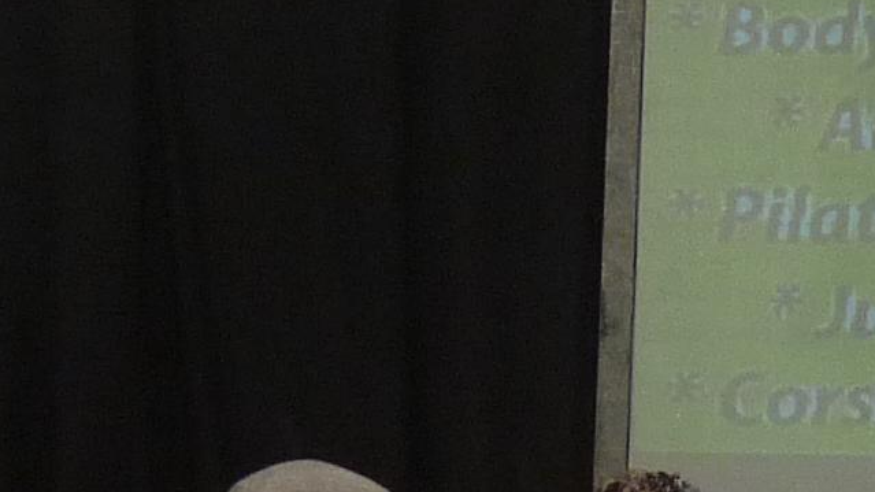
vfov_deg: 2.5
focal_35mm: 482
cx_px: 1282
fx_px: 11180
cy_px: 932
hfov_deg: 4.5
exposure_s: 1/40
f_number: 3.4
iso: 160
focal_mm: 13.8
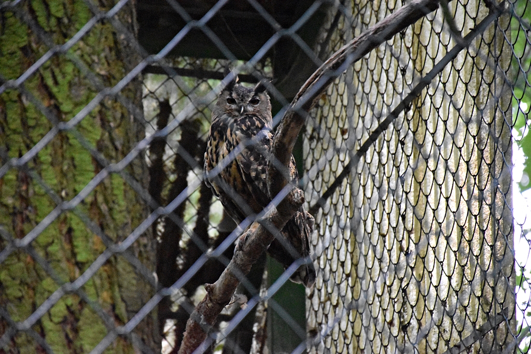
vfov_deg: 6.5
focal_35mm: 210
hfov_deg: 9.8
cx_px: 266
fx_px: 3098
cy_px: 177
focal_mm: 140
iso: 12800
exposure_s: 1/125
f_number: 5.6
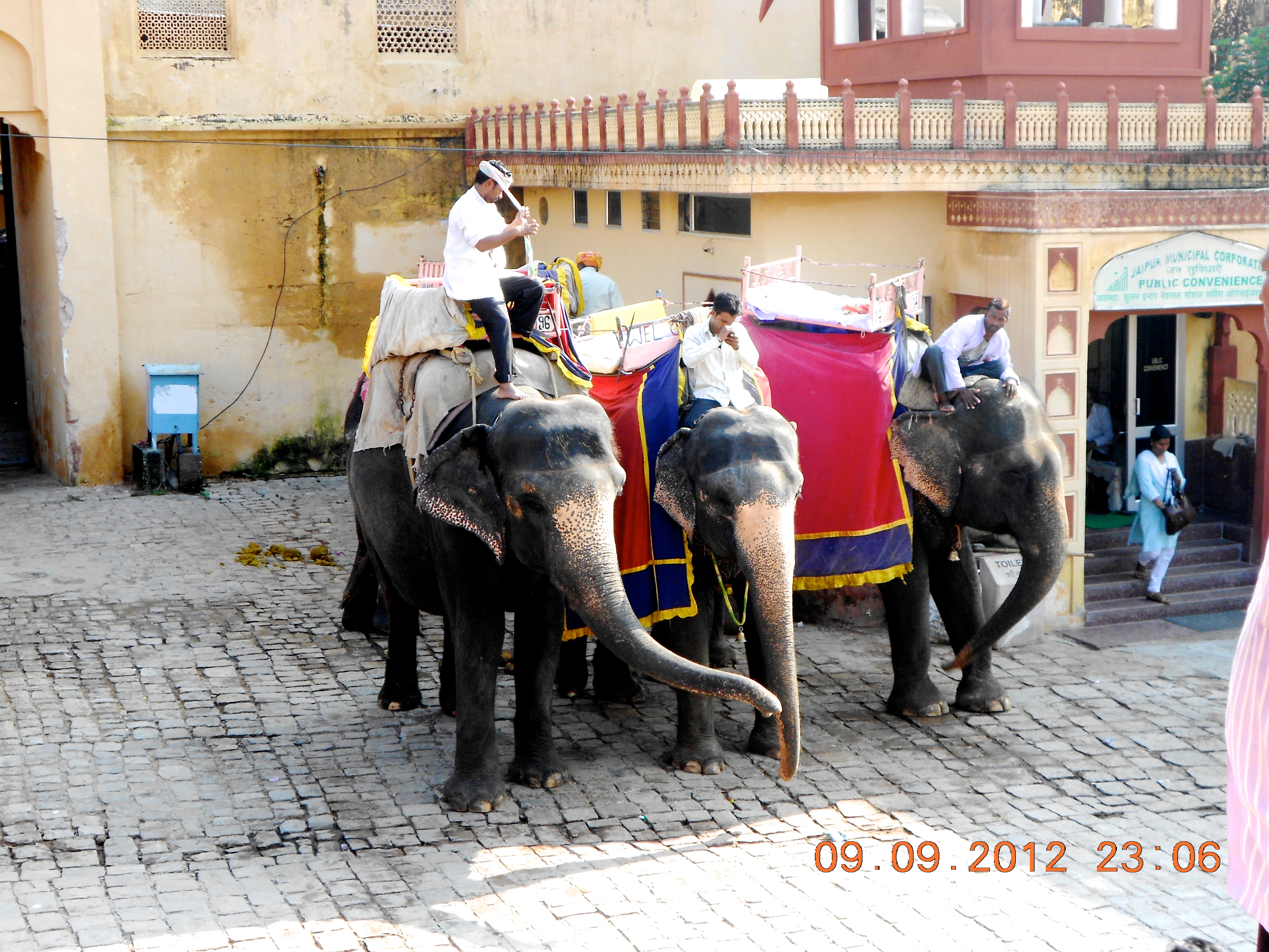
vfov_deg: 26.1
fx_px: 2053
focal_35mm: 56
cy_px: 476
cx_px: 634
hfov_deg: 34.3
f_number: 4.9
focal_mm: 10
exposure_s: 1/80
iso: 80
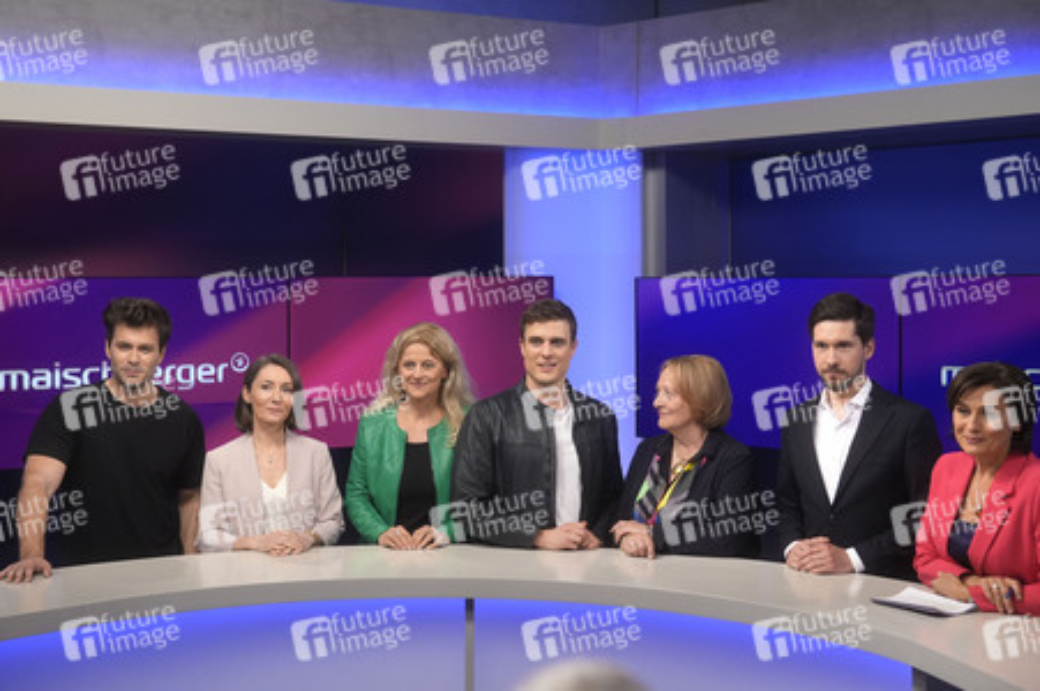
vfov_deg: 29.8
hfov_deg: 43.6
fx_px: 1299
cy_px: 346
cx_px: 520
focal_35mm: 45
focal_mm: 30
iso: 640
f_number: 2.2
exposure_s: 1/250
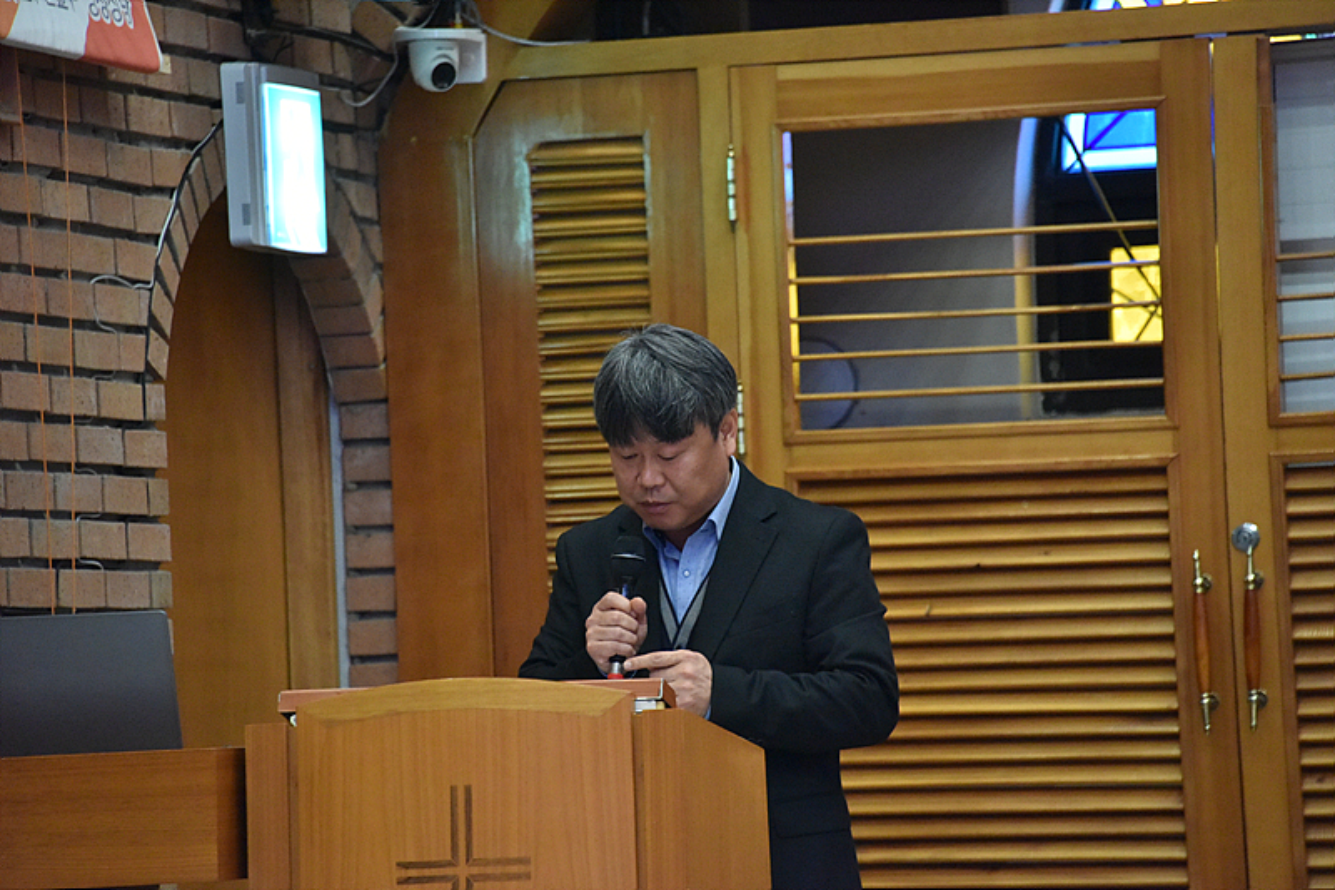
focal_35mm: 300
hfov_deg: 6.9
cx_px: 668
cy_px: 445
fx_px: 11122
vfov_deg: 4.6
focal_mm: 300
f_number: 6.3
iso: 8000
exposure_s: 1/125
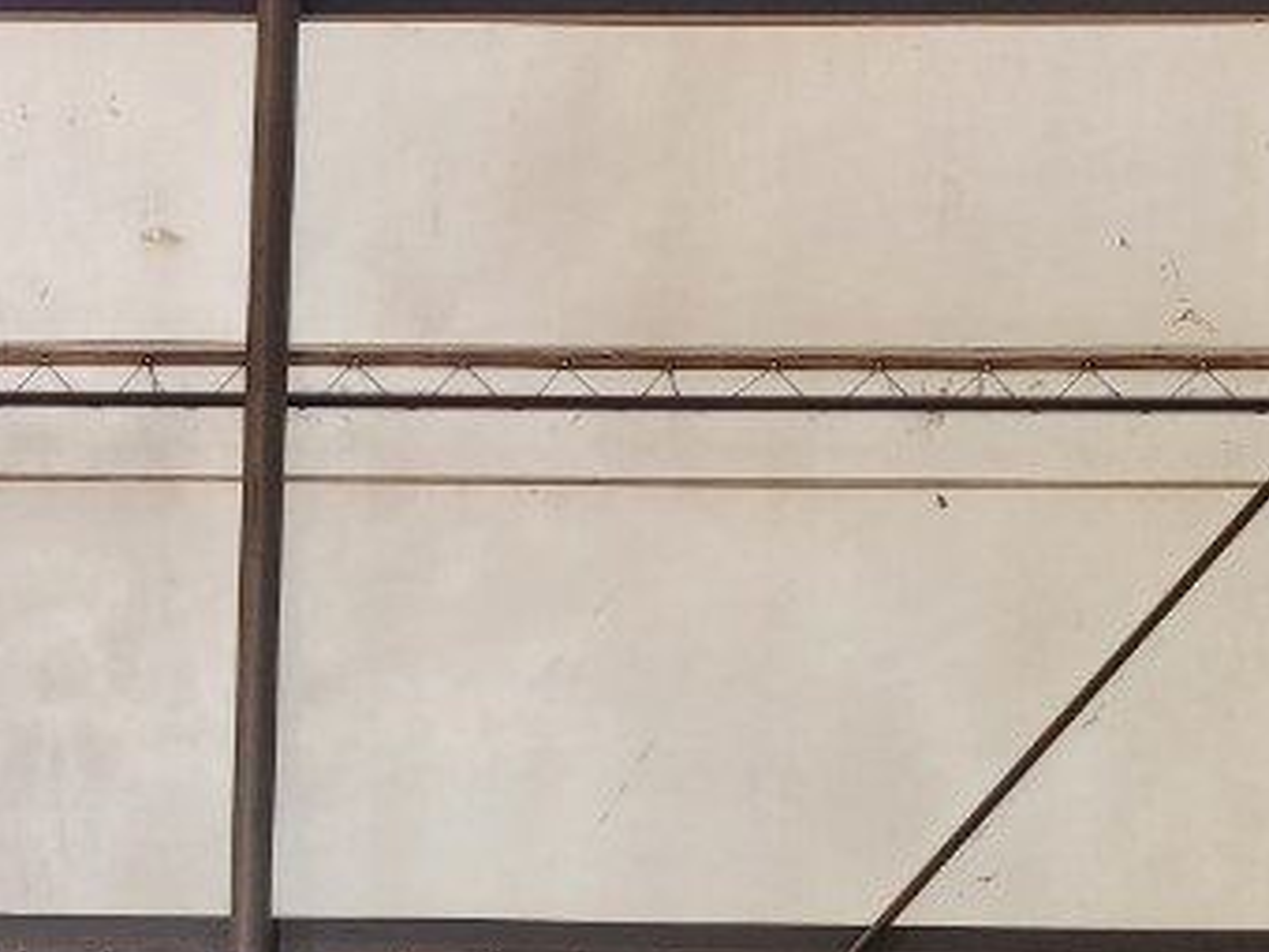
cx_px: -213
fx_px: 3593
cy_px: 1355
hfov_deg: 19.0
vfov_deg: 14.3
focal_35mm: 98
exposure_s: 1/120
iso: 80
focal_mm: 5.4
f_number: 1.8
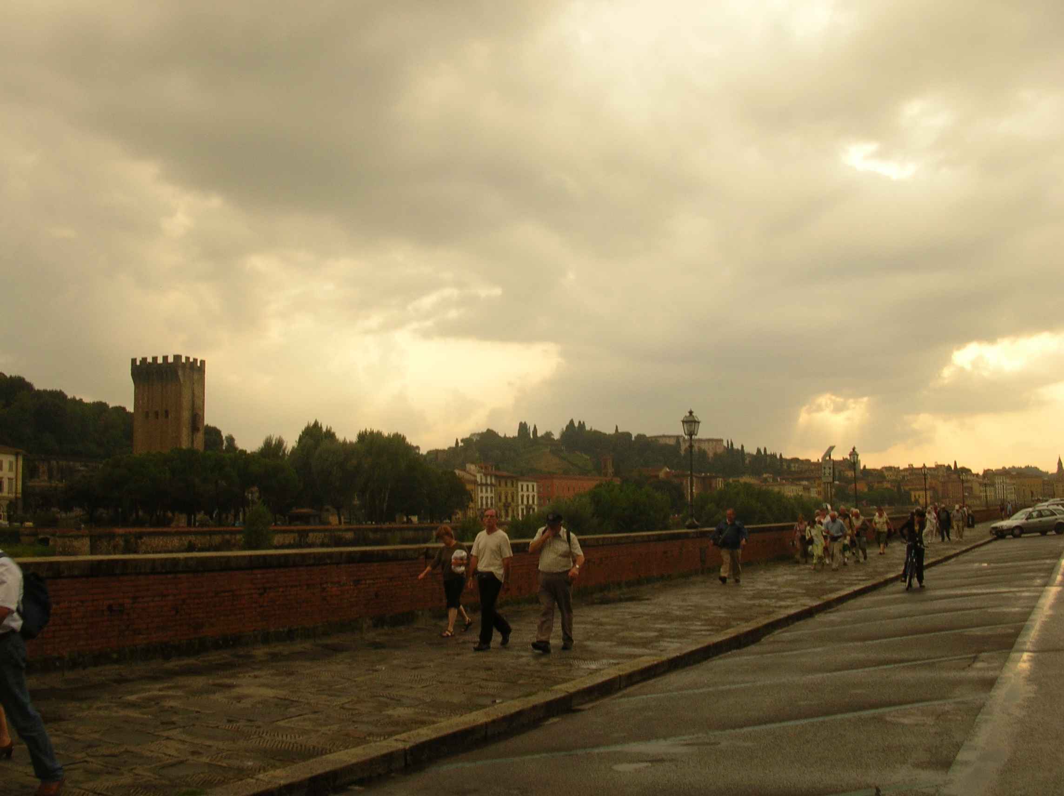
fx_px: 1075
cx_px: 532
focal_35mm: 35
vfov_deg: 40.6
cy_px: 398
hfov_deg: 52.7
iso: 50
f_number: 5.6
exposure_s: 1/146
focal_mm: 5.8
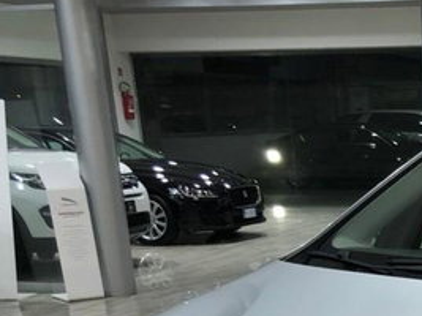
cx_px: 555
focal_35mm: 84
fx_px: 1024
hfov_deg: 21.1
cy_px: 458
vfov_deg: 16.2
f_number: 1.8
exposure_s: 1/17
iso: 40
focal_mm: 4
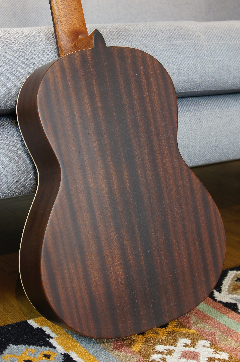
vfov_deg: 29.9
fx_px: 677
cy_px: 181
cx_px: 120
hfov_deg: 20.1
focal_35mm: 68
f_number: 7.1
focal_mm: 45
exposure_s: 1/5
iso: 100
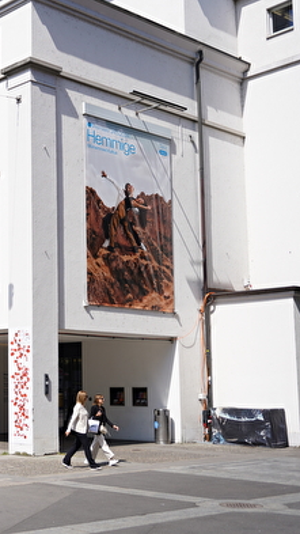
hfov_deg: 20.0
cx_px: -41
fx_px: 806
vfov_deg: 36.6
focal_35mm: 57
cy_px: 268
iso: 100
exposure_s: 1/1600
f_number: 2.8
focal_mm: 35.6
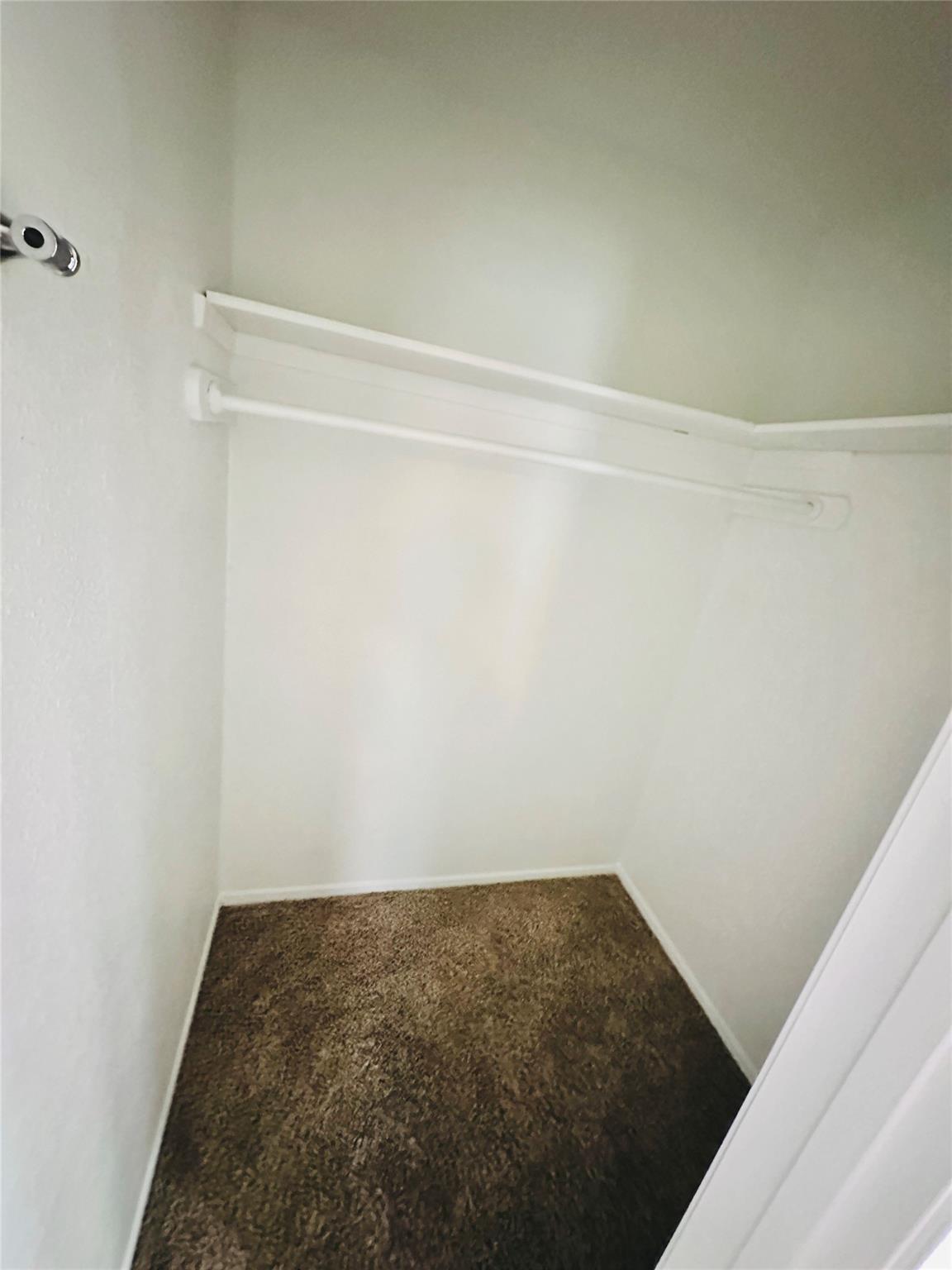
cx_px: 476
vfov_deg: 102.1
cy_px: 635
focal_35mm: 14
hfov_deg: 85.7
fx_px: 513
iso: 1000
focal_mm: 2.22
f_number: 2.2
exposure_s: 1/40
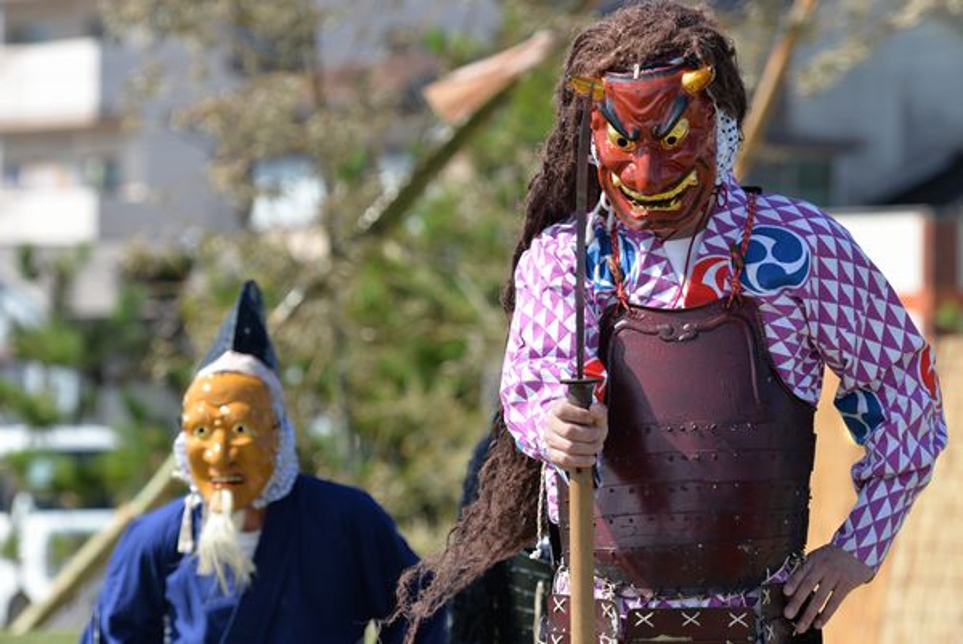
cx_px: 482
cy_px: 322
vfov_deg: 8.3
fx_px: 4417
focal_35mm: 165
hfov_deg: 12.4
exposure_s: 1/1500
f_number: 4.8
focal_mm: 165
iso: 280
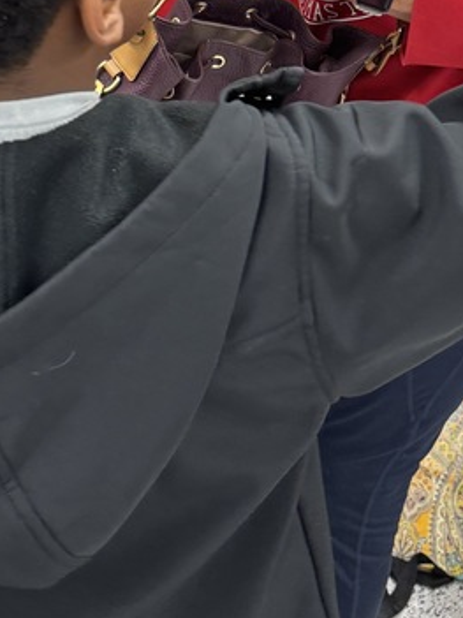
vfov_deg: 25.6
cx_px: 136
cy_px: -69
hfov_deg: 20.9
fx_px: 1249
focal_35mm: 70
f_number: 1.78
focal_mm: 6.76
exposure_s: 1/60
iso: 160
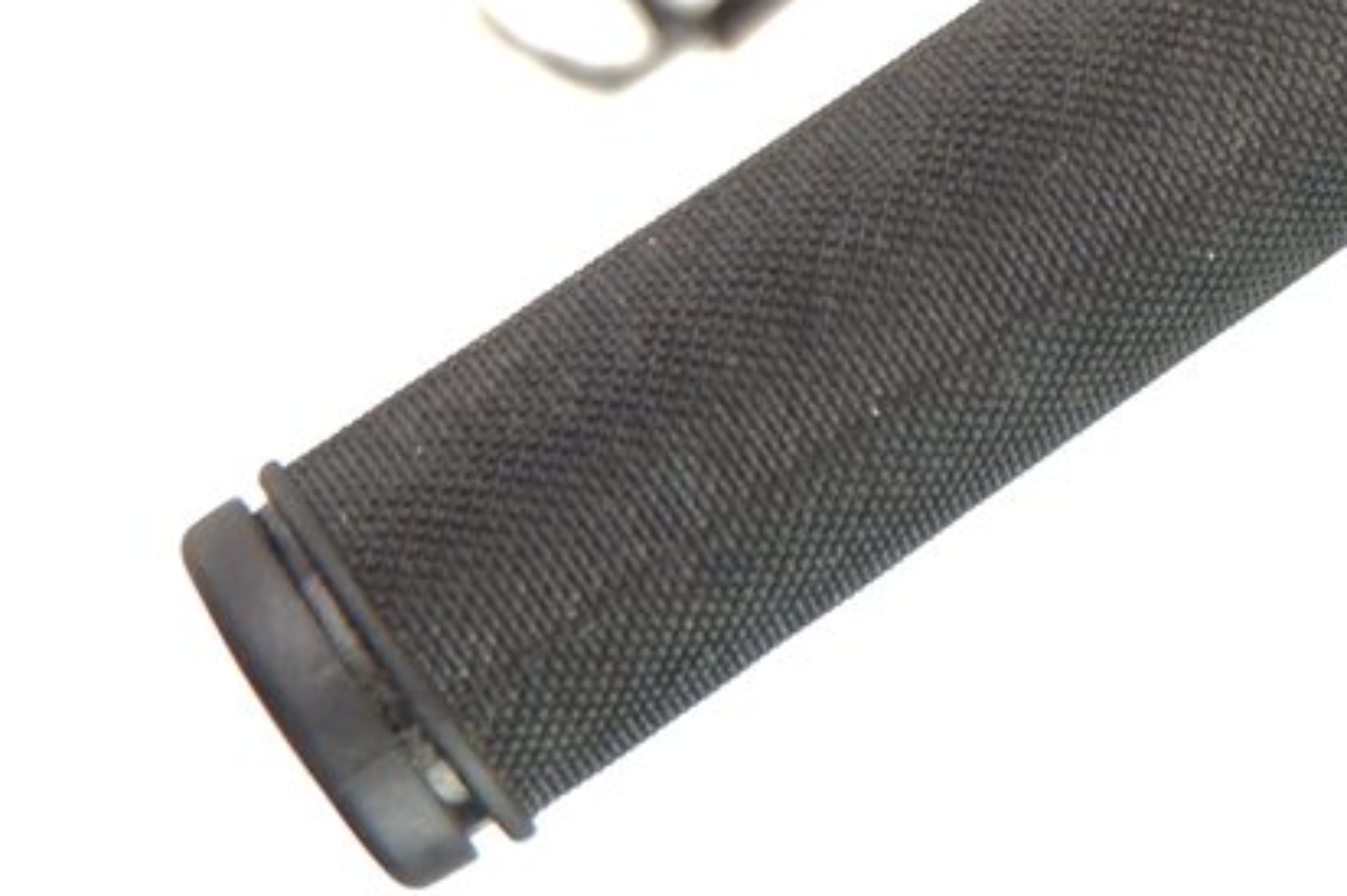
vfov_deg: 12.5
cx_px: 1915
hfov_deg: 17.4
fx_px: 4039
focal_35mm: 108
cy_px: -59
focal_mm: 22.8
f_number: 4.2
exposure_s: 1/45
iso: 200
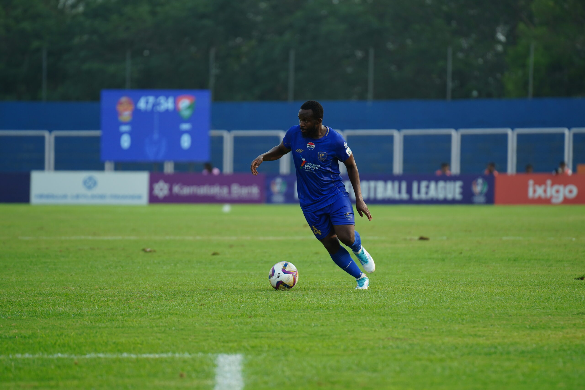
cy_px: 195
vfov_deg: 5.1
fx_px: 4387
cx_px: 292
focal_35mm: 270
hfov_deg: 7.6
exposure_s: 1/1250
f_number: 2.8
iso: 200
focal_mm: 180
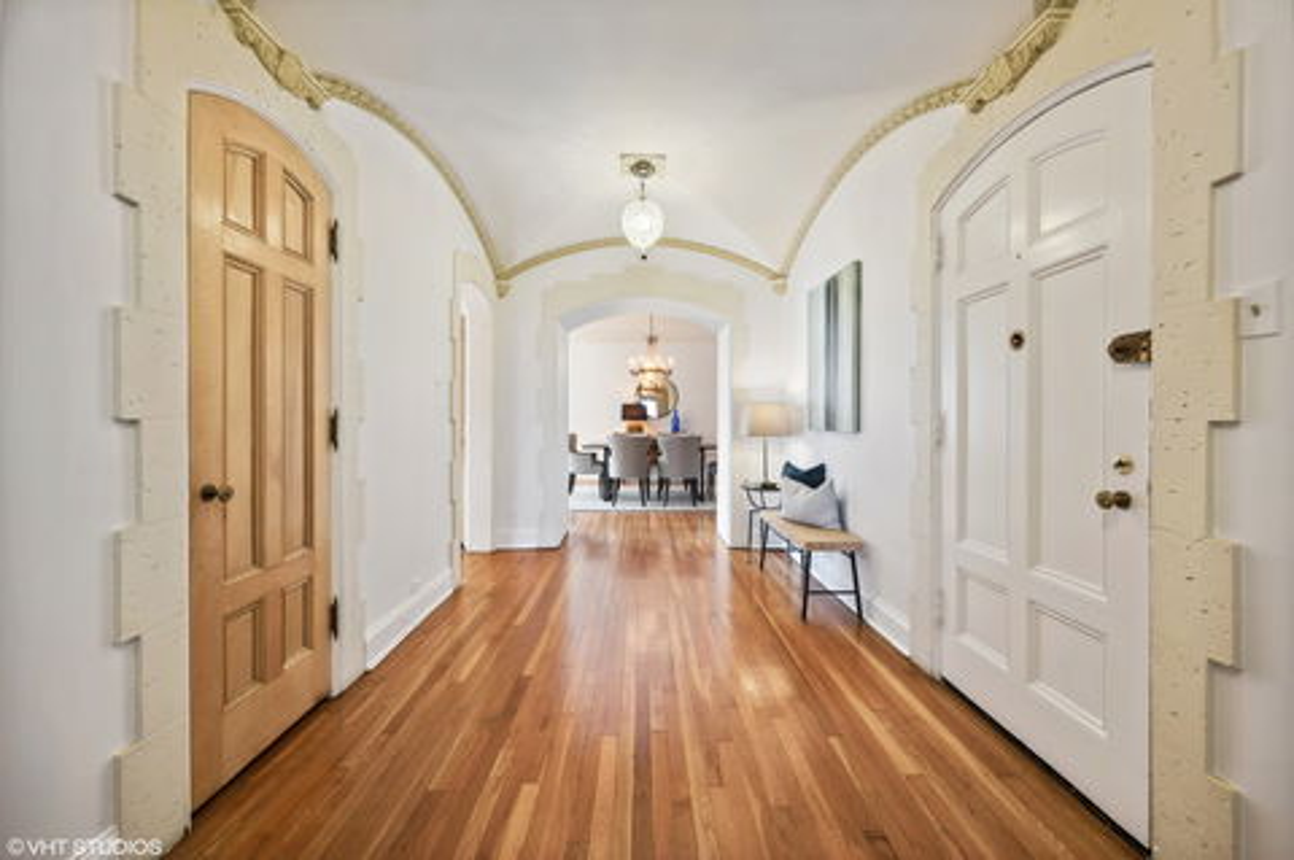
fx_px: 503
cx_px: 647
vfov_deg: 81.1
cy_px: 430
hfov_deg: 104.3
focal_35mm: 14
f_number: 10
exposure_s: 1/5
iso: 100
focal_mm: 14
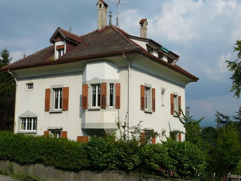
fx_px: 327
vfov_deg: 30.9
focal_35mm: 47
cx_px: 120
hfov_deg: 40.4
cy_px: 90
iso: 80
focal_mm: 7
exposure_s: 1/640
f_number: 5.6
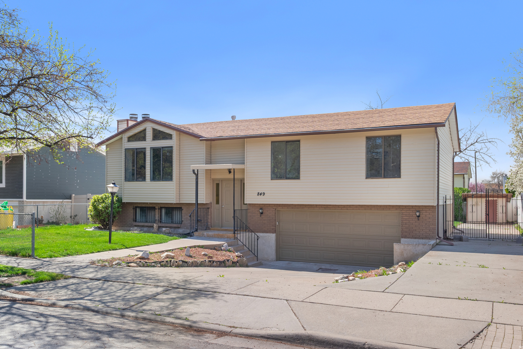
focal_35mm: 30
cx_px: 262
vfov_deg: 43.6
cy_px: 174
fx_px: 436
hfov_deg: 61.9
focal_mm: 30
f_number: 8
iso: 800
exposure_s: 1/125
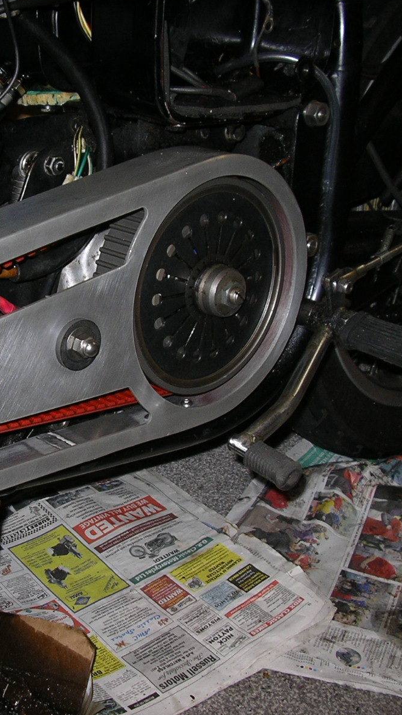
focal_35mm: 56
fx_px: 1062
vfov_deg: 37.2
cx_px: 37
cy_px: 354
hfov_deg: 21.0
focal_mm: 5.8
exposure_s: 1/60
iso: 50
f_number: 2.9
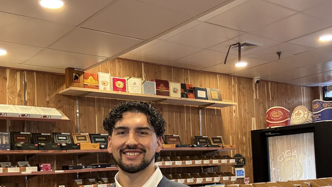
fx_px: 387
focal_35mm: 44
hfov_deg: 46.4
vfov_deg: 26.7
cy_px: 147
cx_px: 167
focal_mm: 2.69
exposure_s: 1/60
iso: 200
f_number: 1.9
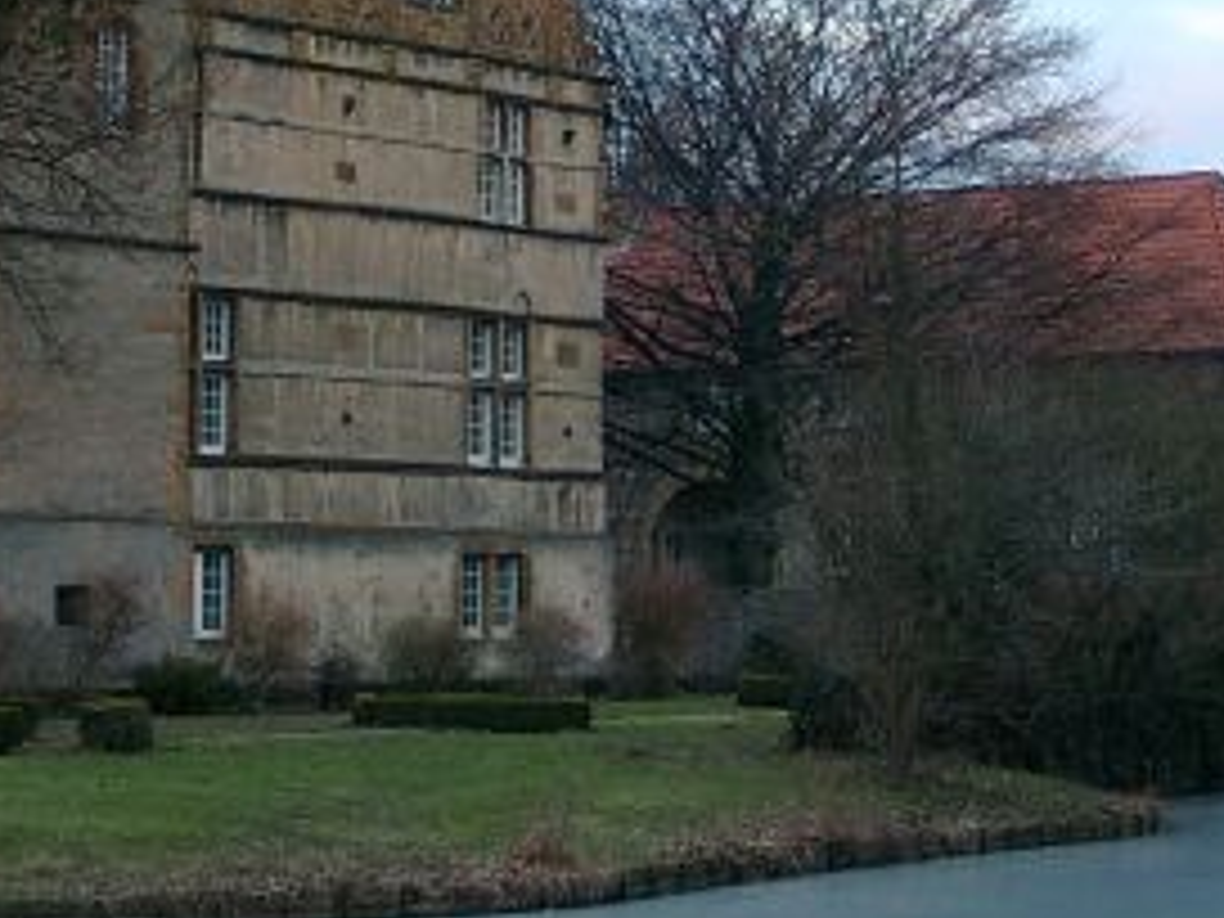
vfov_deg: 14.7
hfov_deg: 19.6
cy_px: 171
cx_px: 598
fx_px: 3536
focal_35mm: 100
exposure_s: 1/83.1
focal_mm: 7.13
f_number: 2
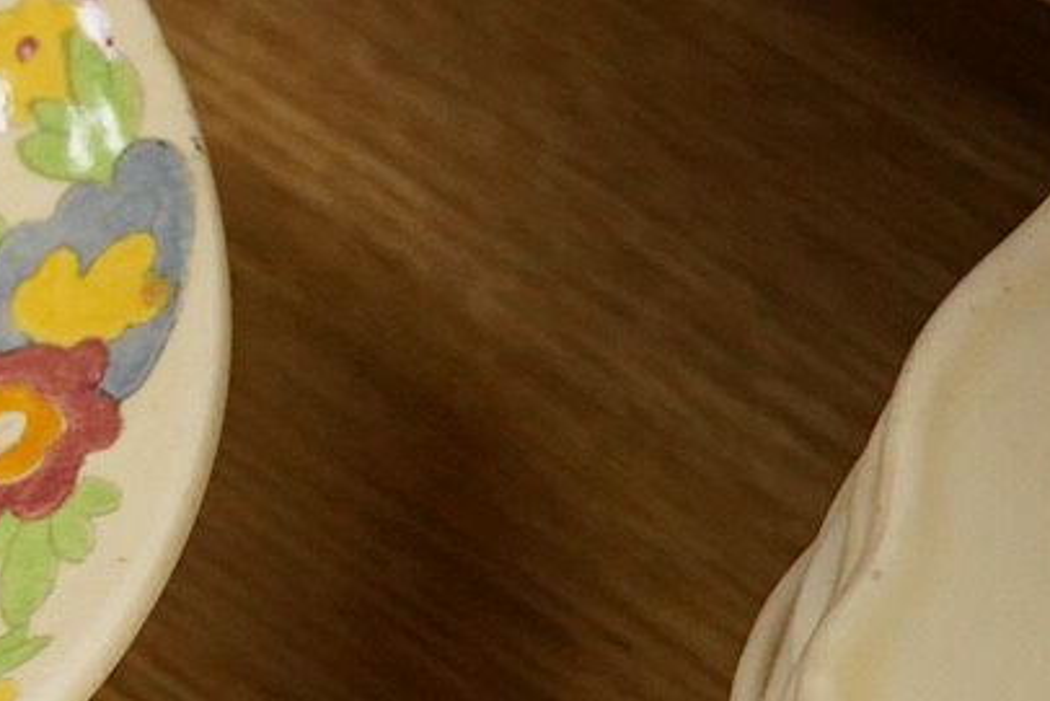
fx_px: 6360
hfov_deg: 8.7
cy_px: -3
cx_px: -1384
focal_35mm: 218
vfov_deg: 6.3
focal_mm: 30
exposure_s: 1/320
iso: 2500
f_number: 6.3
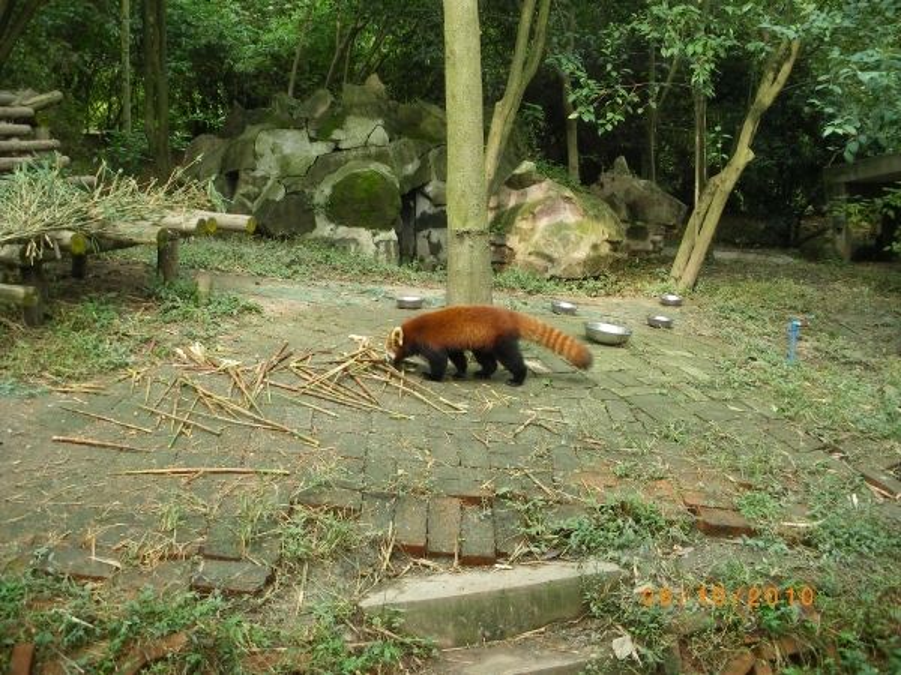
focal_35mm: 36
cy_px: 338
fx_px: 937
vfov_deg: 39.7
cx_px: 450
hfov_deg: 51.4
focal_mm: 6.3
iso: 80
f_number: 3.5
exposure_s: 1/50
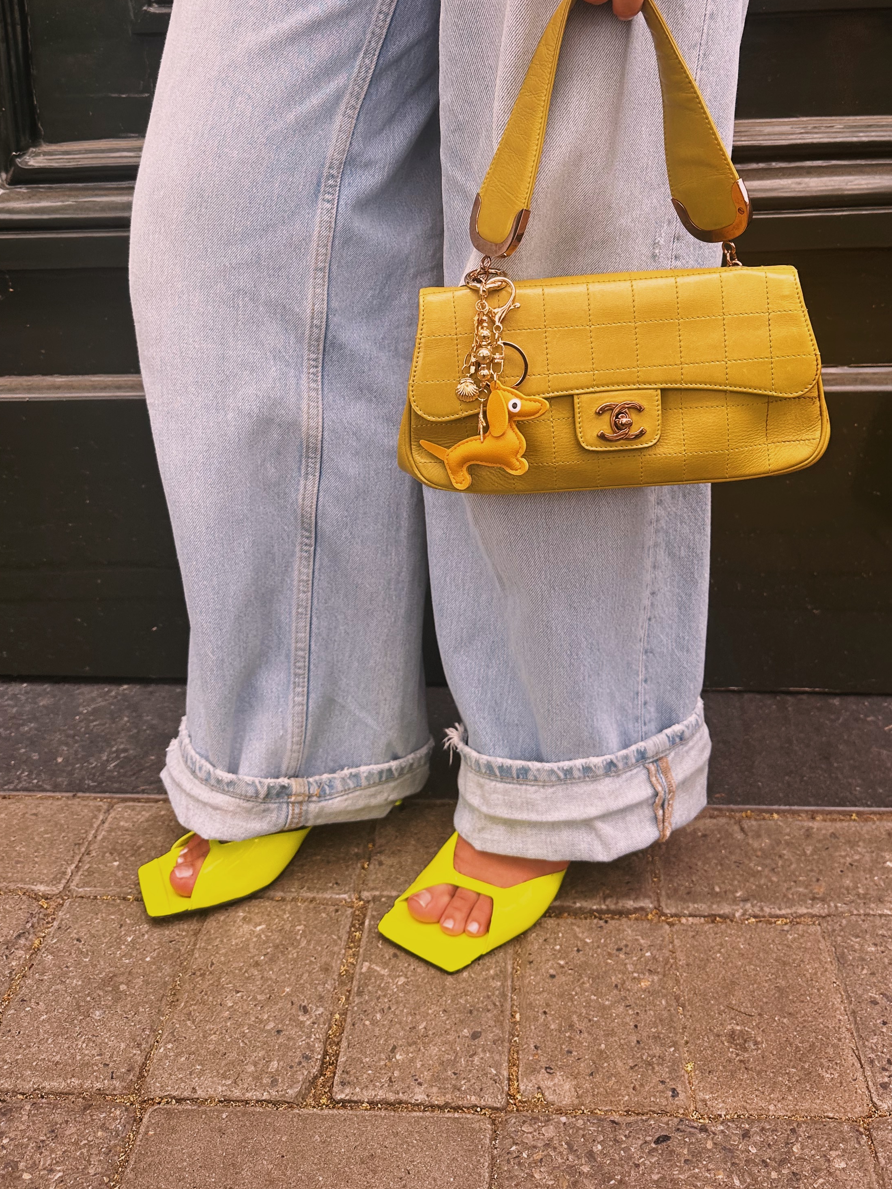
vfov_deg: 54.2
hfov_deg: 42.9
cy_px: 390
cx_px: 504
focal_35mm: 33
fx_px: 1134
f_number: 1.78
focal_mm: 6.86
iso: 80
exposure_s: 1/597
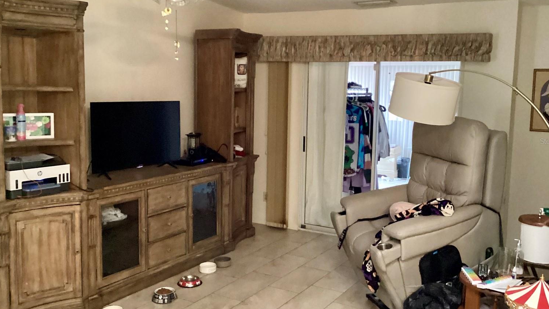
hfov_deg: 55.3
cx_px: 282
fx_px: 524
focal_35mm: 36
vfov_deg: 32.8
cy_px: 141
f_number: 2.4
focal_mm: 3.3
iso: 640
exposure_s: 1/25
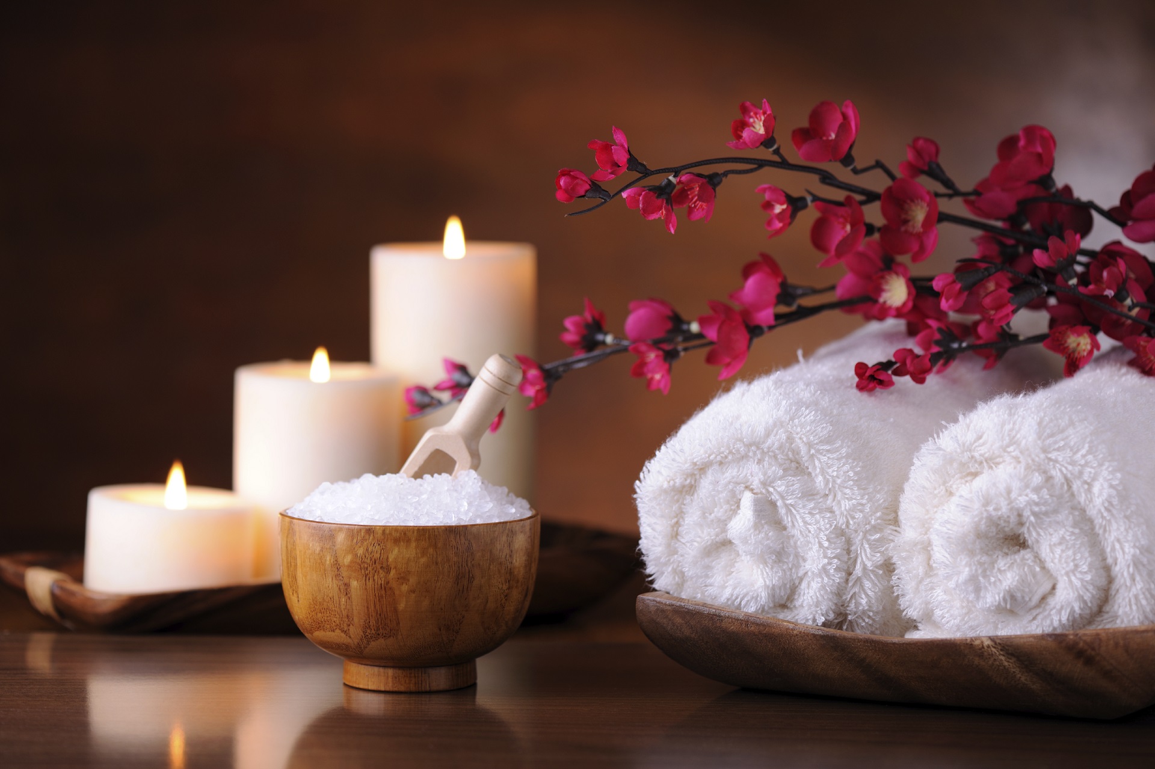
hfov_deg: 19.5
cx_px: 578
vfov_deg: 13.0
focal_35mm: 105
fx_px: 3368
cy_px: 384
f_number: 4
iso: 100
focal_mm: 105
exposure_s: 1/20
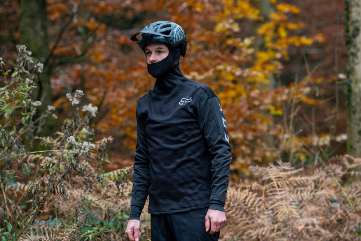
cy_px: 120
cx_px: 180
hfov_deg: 12.8
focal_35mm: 160
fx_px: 1605
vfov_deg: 8.6
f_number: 4.5
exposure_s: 1/400
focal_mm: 160
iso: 1000
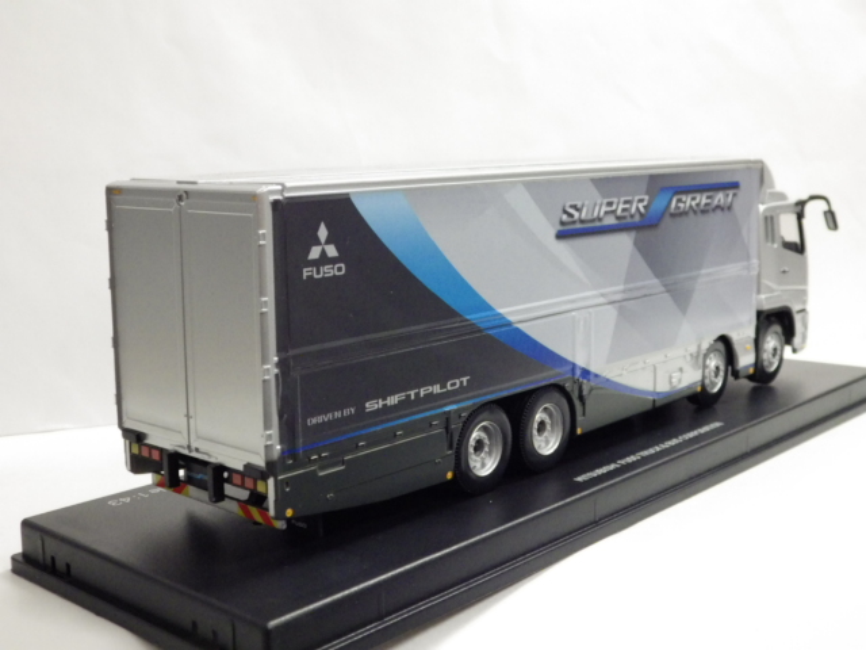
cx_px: 433
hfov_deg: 38.2
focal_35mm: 50
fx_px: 1251
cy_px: 325
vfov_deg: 29.1
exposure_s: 1/50
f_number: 3.8
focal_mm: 9
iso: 800
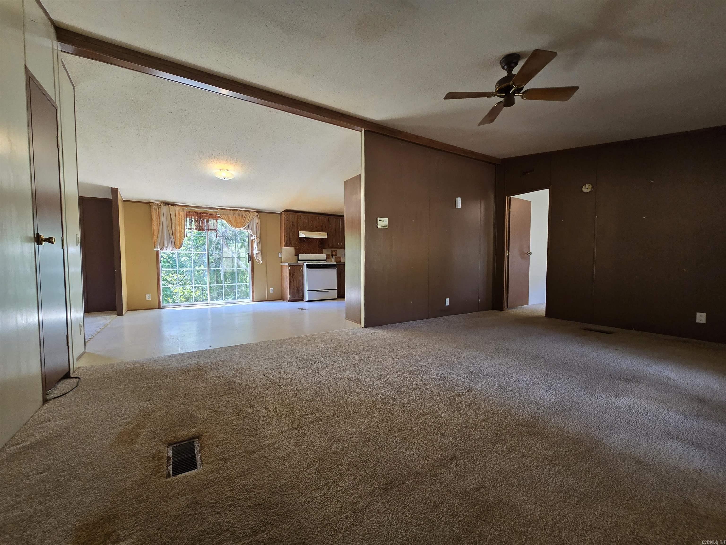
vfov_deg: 89.9
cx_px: 363
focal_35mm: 13
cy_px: 272
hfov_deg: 106.2
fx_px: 273
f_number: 2.2
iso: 200
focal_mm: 2.2
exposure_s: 1/60
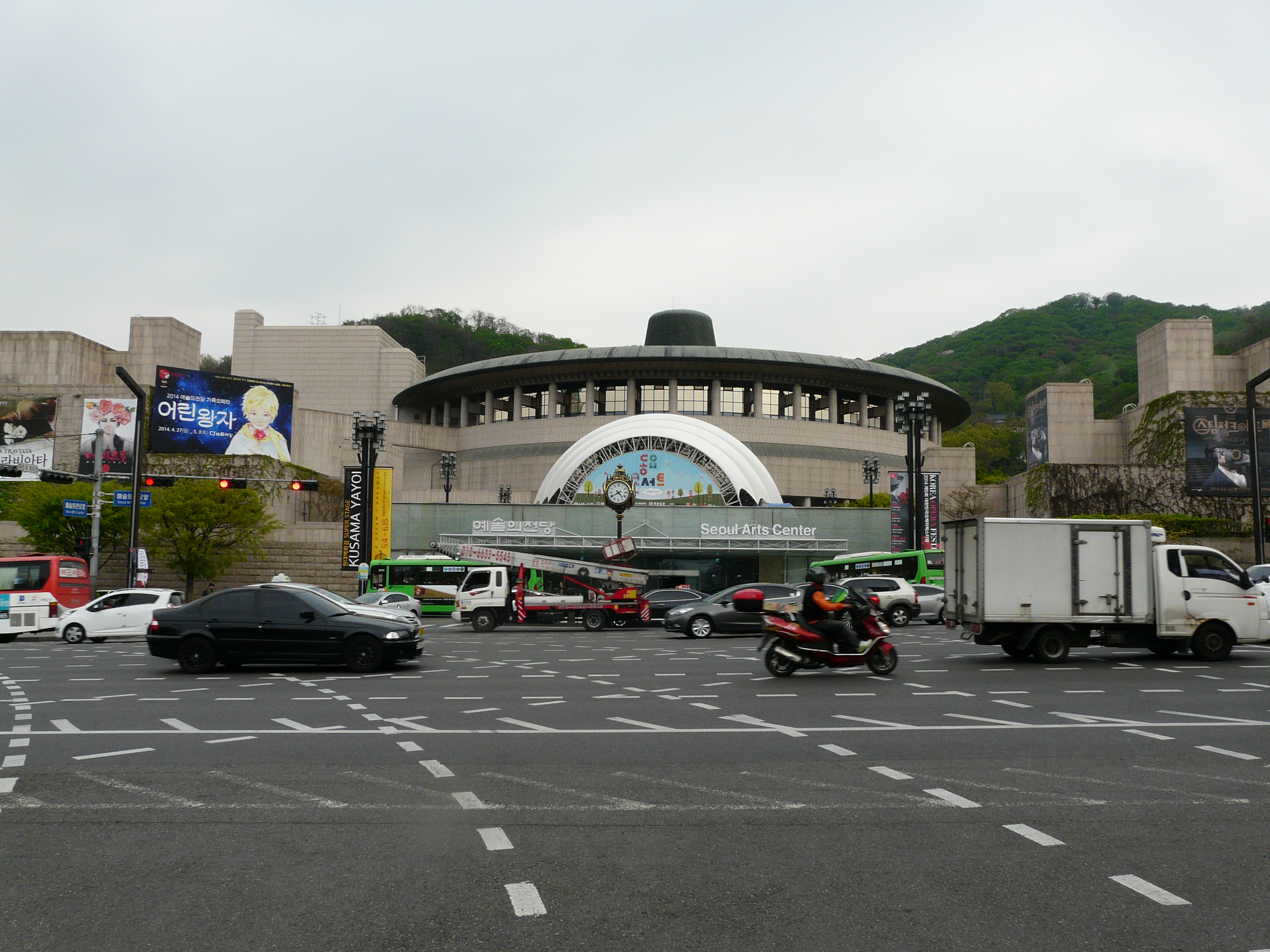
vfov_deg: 49.7
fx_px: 1027
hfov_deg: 63.4
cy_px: 476
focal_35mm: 28
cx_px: 635
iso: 100
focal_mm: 4.6
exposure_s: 1/200
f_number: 5.6
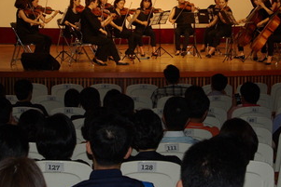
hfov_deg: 18.9
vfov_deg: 12.6
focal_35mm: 108
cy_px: 34
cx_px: 131
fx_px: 845
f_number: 6.7
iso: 400
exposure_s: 1/45
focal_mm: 31
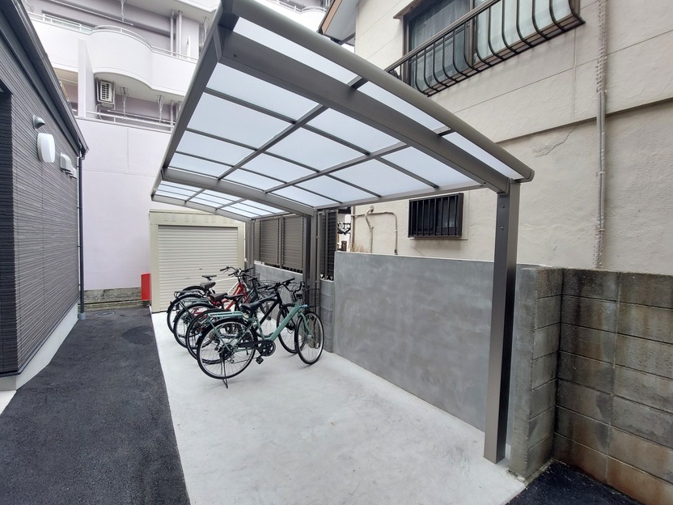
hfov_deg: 98.0
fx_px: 292
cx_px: 314
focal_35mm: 15
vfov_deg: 81.7
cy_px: 251
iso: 64
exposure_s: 1/100
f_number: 2.2
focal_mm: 1.74
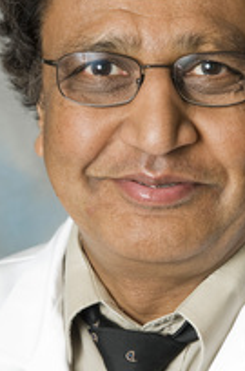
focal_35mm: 186
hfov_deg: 7.3
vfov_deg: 11.1
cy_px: 171
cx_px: 163
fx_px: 1908
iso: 200
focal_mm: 56
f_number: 7.1
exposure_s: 1/125
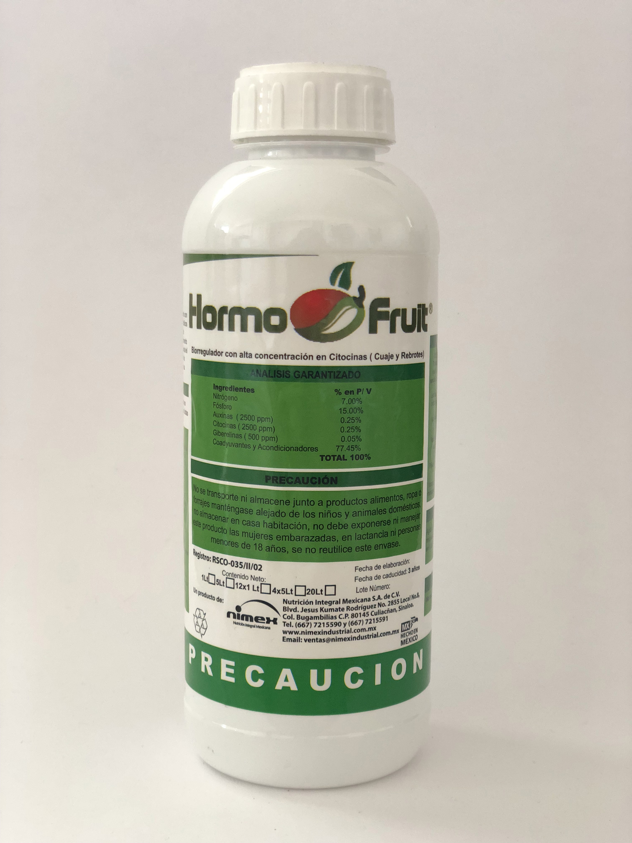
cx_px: 316
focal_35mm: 52
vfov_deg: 36.8
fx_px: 1266
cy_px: 422
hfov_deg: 28.0
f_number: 2.4
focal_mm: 6
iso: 100
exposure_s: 1/40
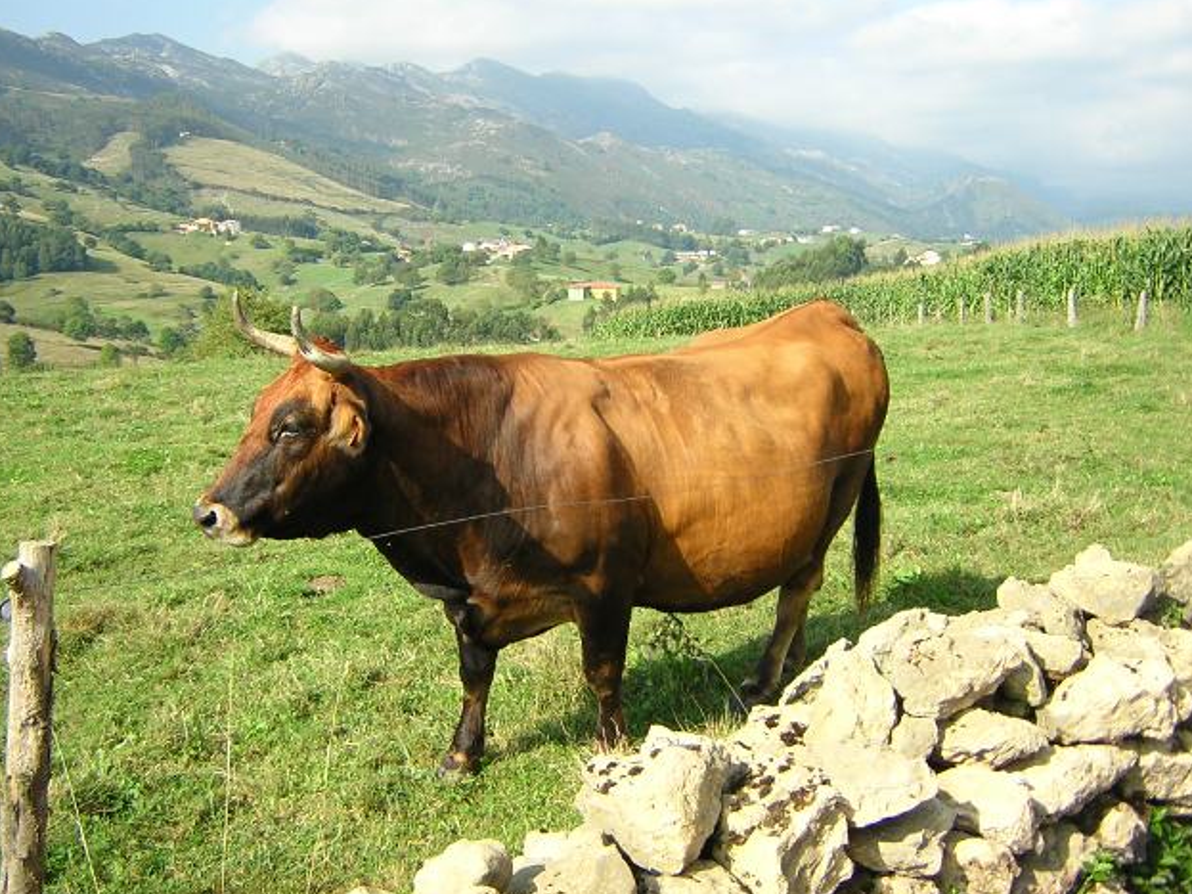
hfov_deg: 50.1
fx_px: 1274
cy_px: 446
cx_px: 591
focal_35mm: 37
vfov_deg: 38.7
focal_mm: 4.7
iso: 100
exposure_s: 1/532
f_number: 2.6
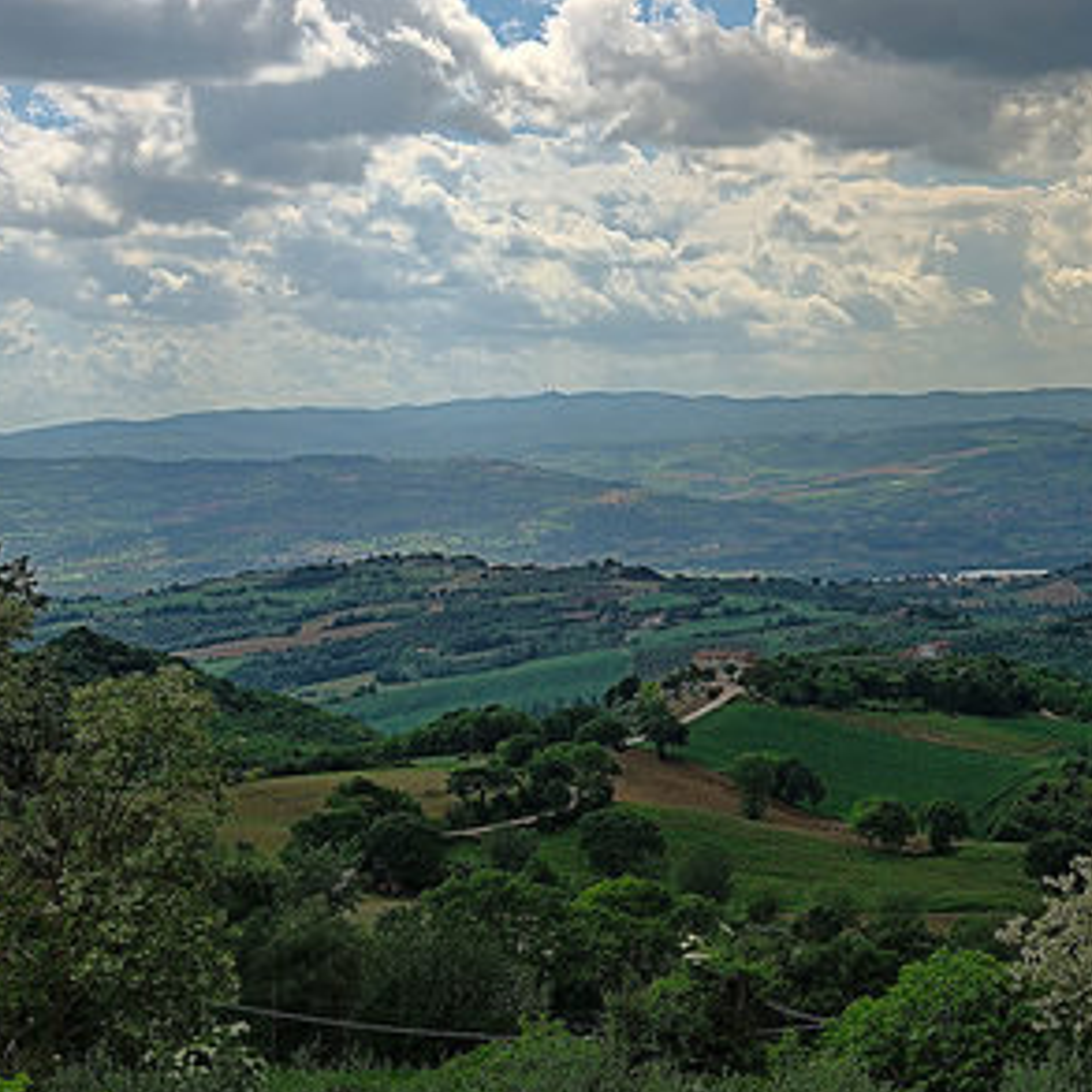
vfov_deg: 21.6
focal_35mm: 80
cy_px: 499
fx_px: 2855
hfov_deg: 21.6
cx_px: 704
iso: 200
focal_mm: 46
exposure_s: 1/1250
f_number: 5
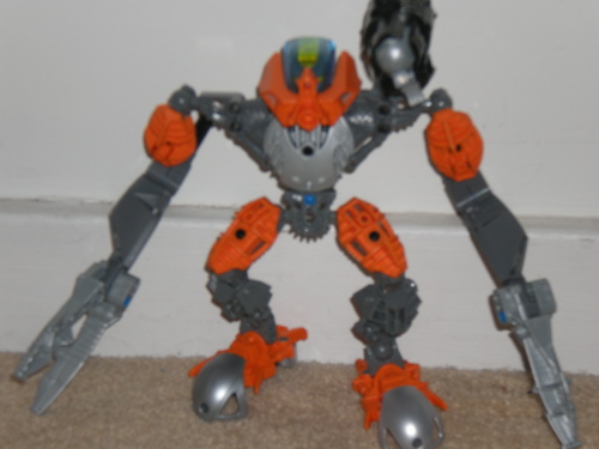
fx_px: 1817
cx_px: 300
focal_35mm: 105
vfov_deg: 14.1
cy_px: 224
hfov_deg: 18.7
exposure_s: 1/120
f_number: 5.7
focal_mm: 17.3
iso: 64
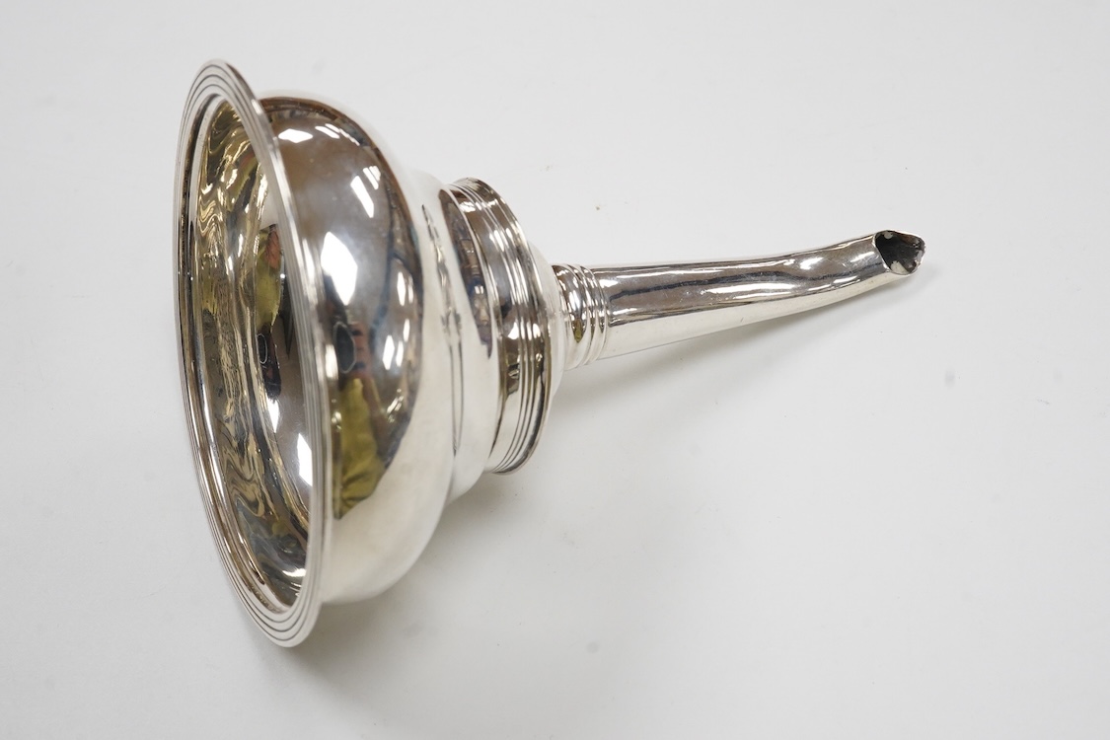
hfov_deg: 43.6
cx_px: 555
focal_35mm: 45
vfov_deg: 29.9
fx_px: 1387
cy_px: 370
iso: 2500
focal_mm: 30
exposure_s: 1/100
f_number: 20
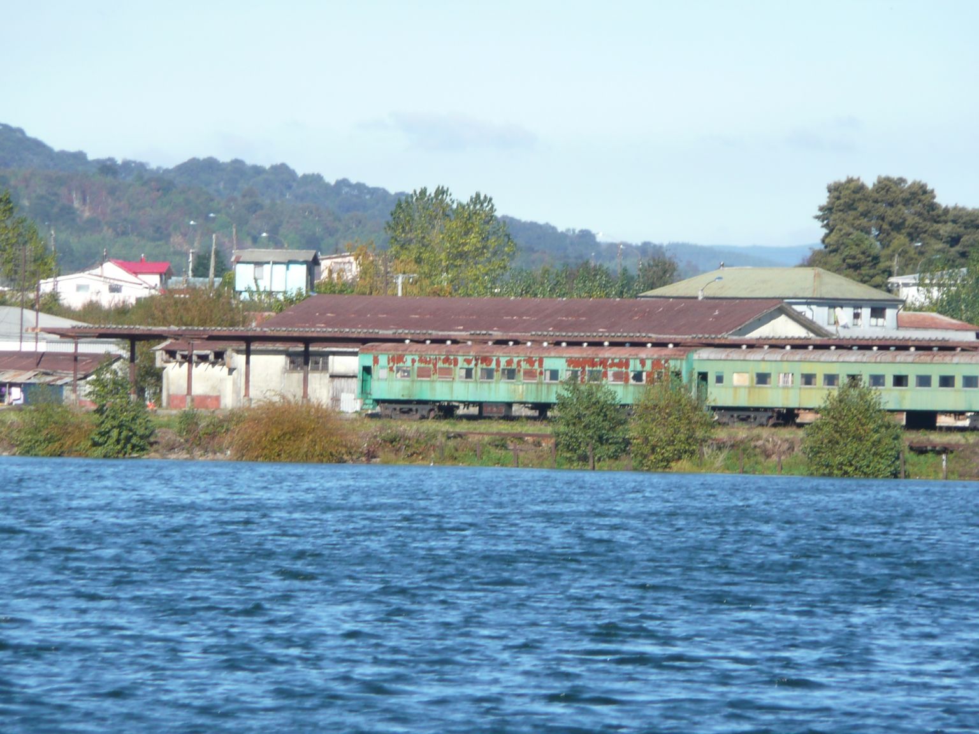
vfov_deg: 4.4
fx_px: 9503
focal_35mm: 336
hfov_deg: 5.9
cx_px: 490
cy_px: 367
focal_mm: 46
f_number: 4.9
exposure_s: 1/320
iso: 100
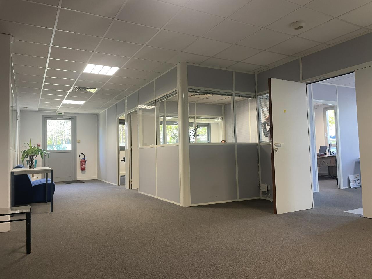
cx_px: 186
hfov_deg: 67.3
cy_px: 140
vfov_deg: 53.1
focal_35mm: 26
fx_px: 279
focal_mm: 4.2
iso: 100
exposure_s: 1/50
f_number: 1.6
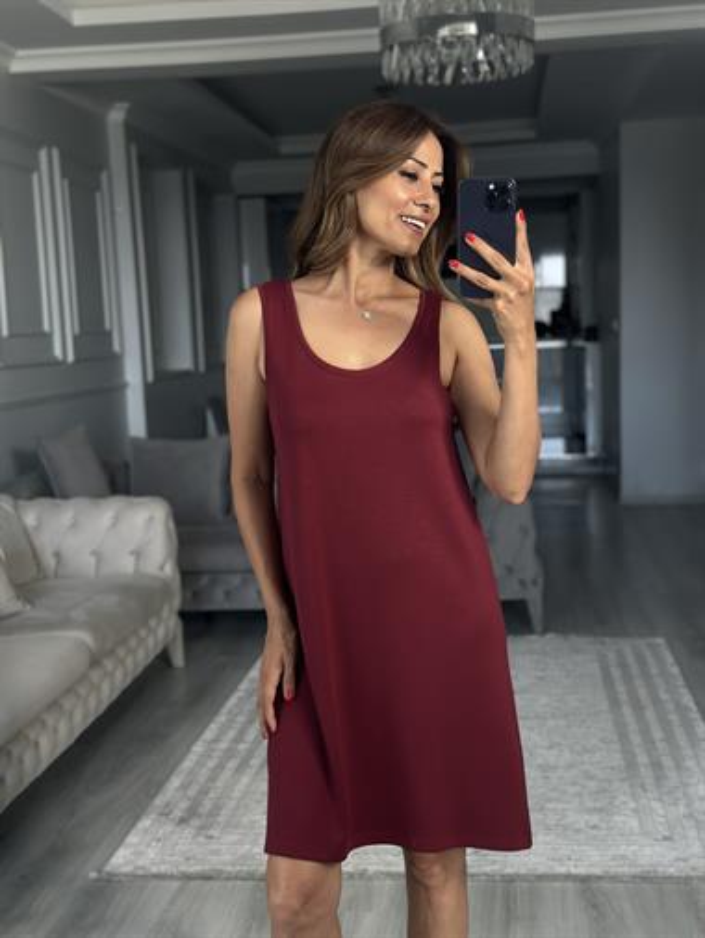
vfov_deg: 39.6
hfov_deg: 30.3
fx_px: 1302
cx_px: 352
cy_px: 469
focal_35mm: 48
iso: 100
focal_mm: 6.86
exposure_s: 1/133
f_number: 1.78
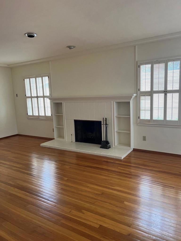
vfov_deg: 67.3
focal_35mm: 26
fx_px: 181
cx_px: 90
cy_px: 120
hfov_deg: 53.1
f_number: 1.5
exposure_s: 1/97
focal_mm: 5.7
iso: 125
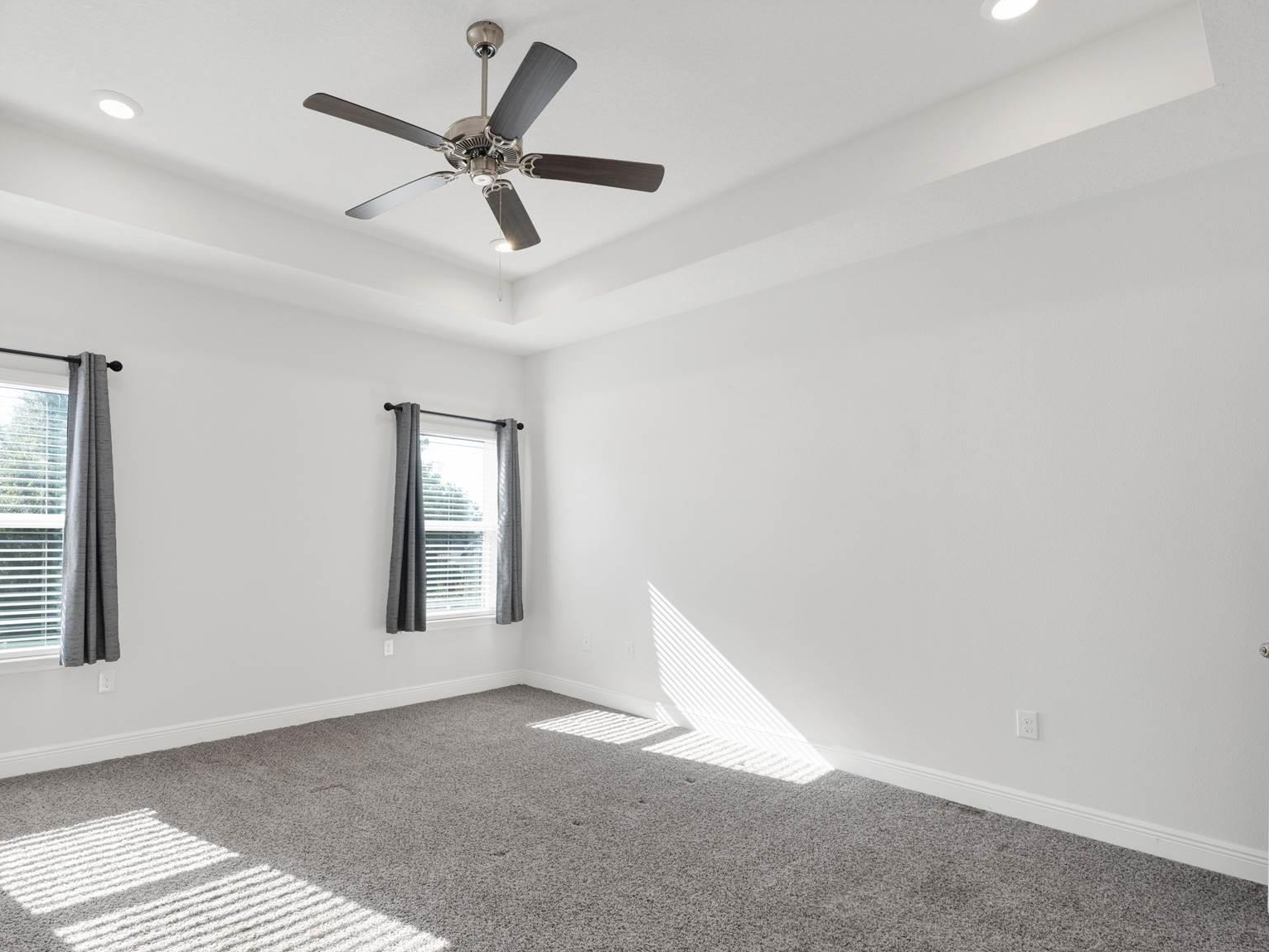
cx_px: 535
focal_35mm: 18
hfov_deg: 87.1
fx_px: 660
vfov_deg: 71.3
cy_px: 536
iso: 500
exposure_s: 1/25
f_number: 11
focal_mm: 14
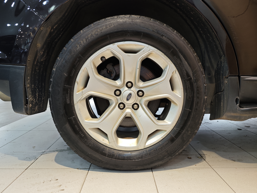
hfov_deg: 73.9
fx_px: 171
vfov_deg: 58.9
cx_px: 128
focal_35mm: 23
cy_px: 96
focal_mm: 8.7
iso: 400
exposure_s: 1/55.6
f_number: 1.9
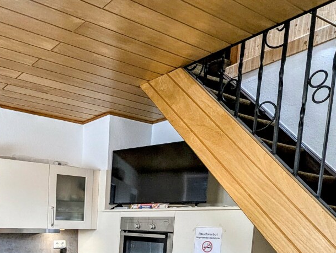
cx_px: 35
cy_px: 258
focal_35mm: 32
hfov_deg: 50.5
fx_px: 311
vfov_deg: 38.8
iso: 40
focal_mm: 1.95
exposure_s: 1/58.2
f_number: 2.2
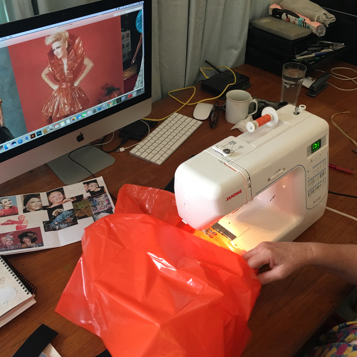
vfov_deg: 47.2
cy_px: 182
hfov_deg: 47.2
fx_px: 408
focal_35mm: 35
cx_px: 185
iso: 50
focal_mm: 4.15
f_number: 2.2
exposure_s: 1/17
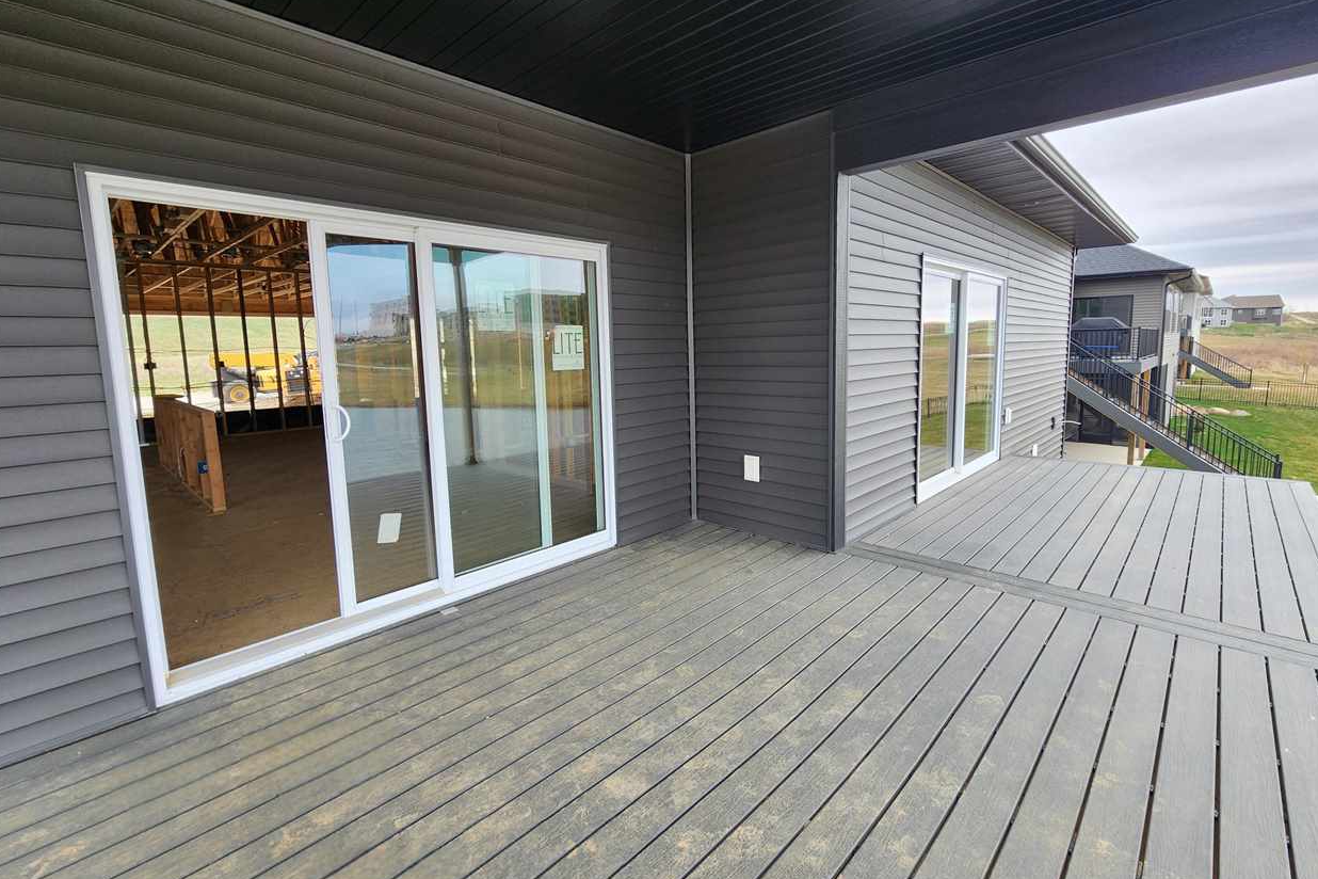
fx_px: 513
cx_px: 675
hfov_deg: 104.2
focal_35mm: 14
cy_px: 413
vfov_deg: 81.1
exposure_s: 1/175
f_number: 2.2
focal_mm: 2.2
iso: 50
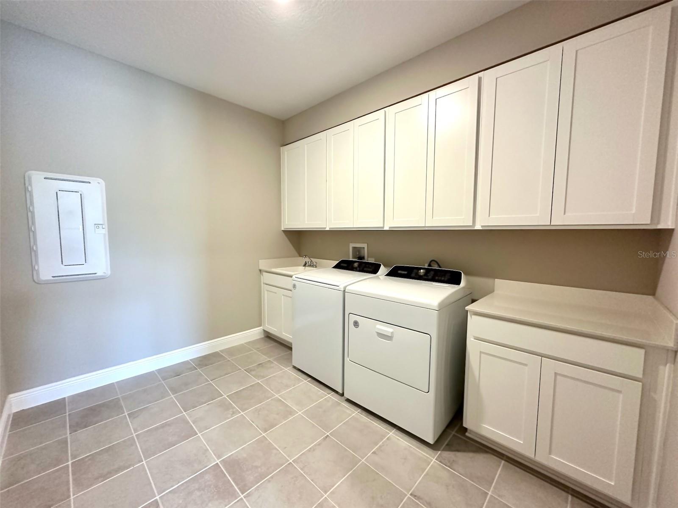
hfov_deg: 102.1
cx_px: 339
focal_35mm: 14
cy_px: 254
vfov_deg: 85.7
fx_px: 274
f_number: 2.2
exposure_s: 1/60
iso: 250
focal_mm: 2.22
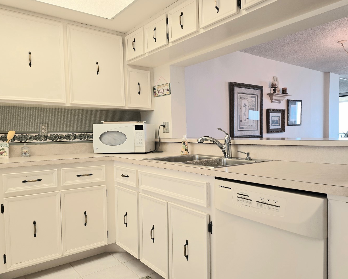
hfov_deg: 63.8
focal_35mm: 27
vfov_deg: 53.1
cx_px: 199
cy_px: 151
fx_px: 278
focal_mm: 6.3
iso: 40
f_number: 1.7
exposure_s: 1/60.2
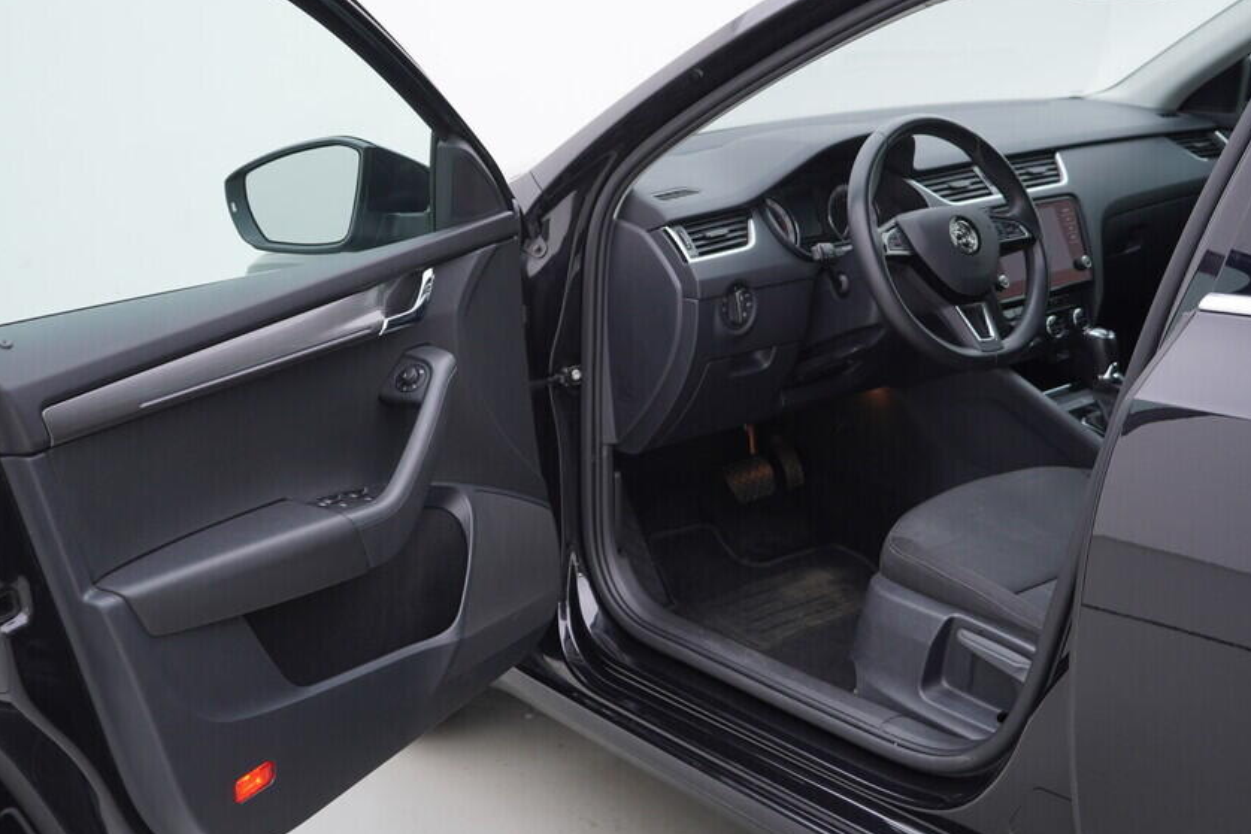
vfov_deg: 30.4
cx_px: 615
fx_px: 1529
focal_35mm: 44
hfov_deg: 44.5
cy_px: 336
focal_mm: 24
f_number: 3.2
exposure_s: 1/50
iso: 125
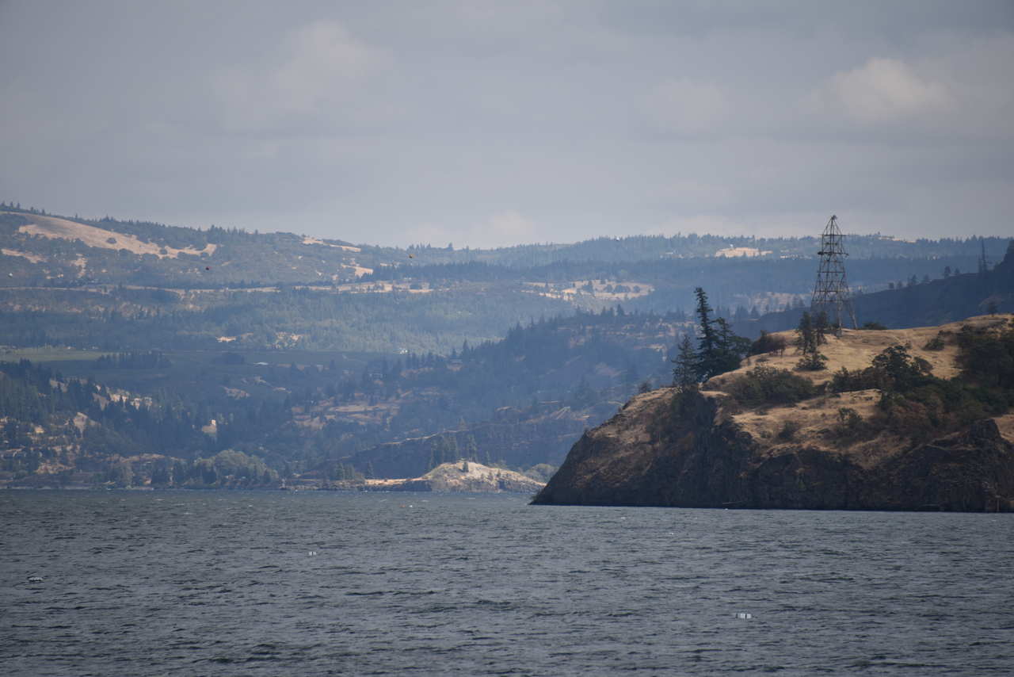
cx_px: 507
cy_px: 338
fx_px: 8451
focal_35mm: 300
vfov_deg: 4.6
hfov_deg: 6.9
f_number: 5.6
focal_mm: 300
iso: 100
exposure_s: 1/640
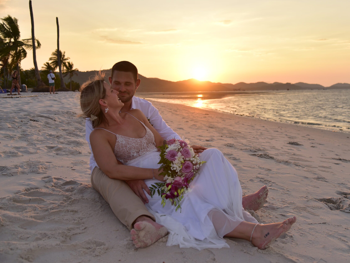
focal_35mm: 34
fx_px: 344
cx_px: 196
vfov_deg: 41.8
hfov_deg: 53.8
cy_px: 132
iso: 125
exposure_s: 1/400
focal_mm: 31
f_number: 4
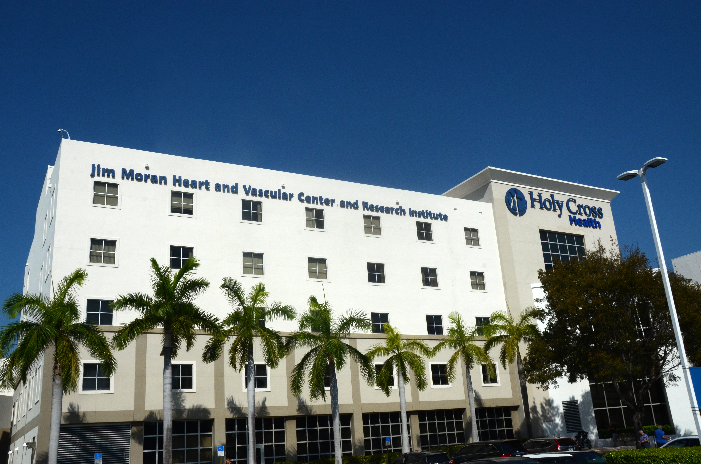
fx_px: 641
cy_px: 232
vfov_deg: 39.8
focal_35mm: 33
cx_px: 350
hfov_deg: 57.3
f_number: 18
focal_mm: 22
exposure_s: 1/1250
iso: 400
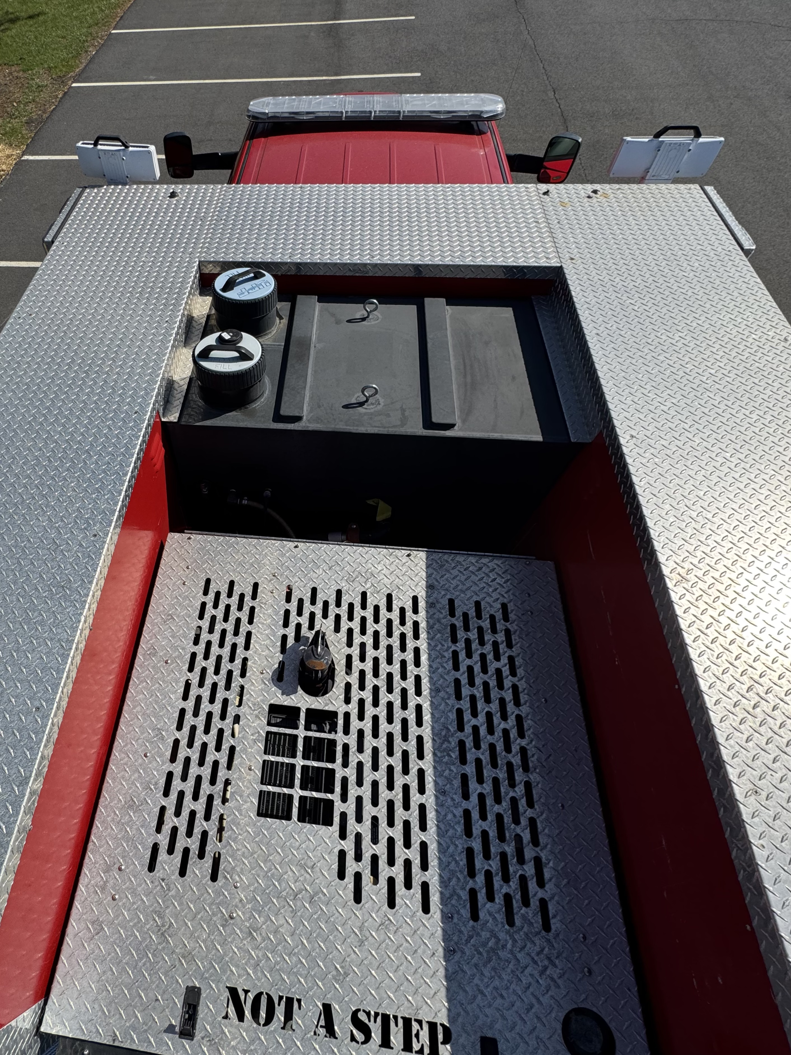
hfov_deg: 85.7
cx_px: 396
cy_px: 528
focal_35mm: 14
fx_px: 427
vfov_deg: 102.1
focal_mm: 2.22
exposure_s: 1/2208
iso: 50
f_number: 2.2
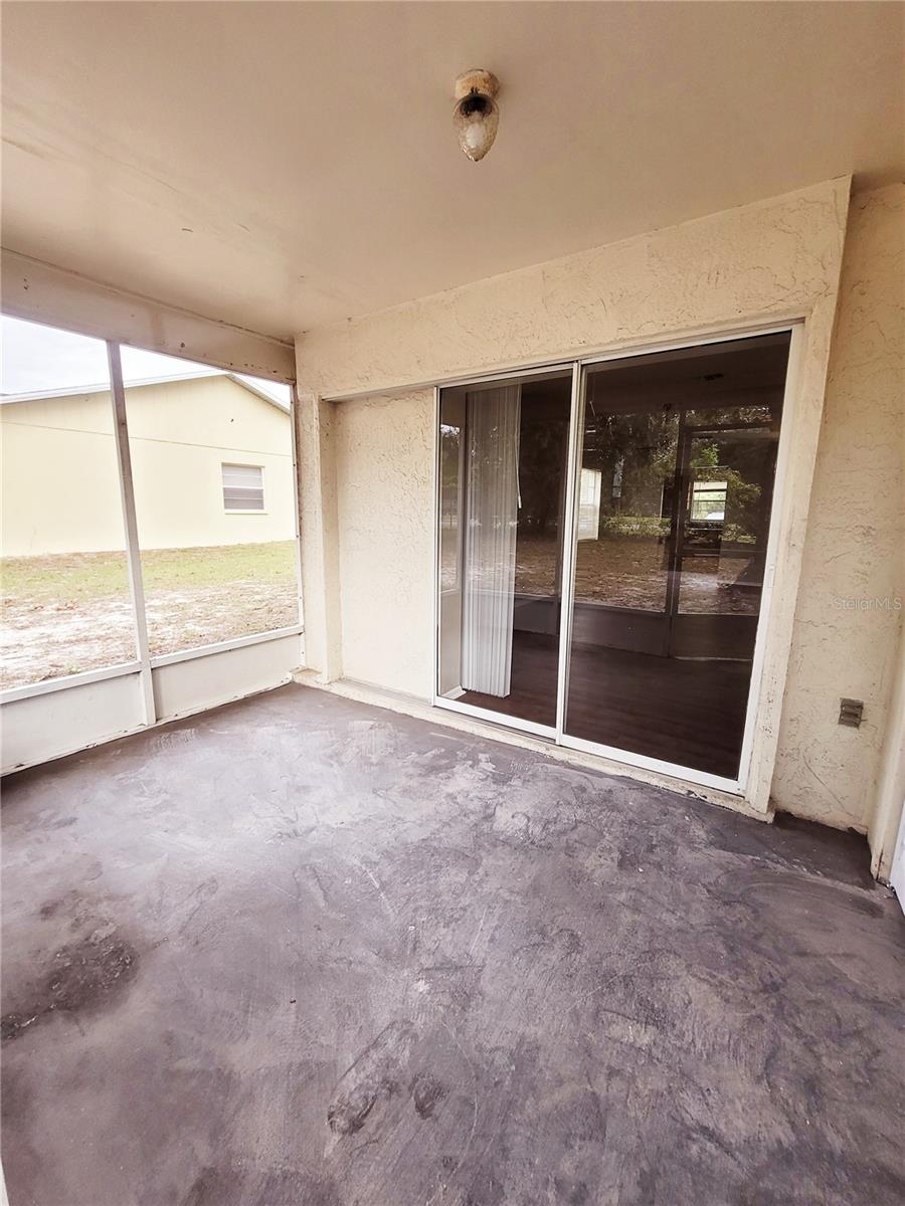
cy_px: 603
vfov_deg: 106.2
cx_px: 452
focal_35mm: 13
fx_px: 453
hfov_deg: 89.9
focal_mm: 2.2
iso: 160
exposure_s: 1/59.2
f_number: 2.2
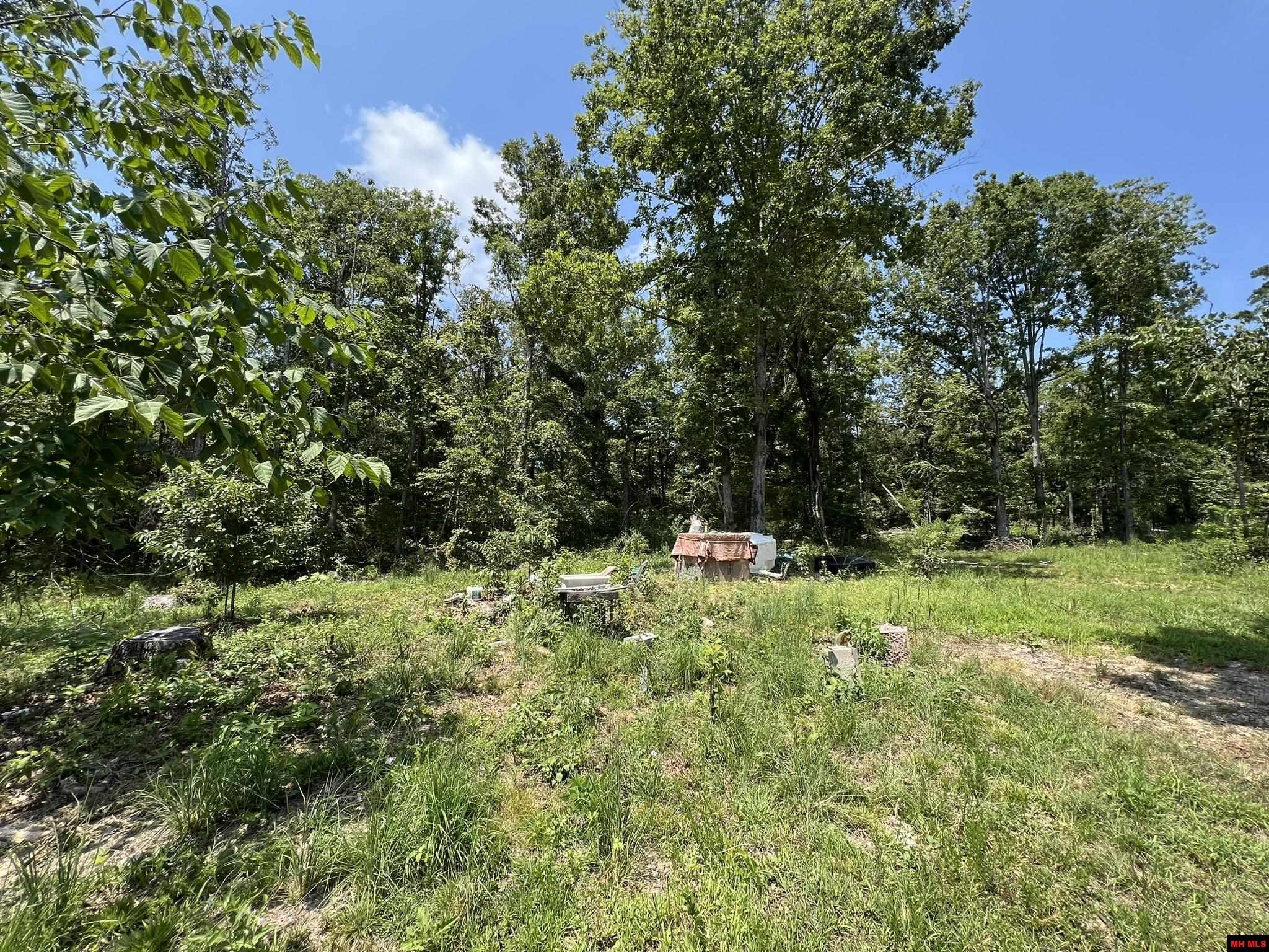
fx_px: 477
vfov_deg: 89.9
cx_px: 634
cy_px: 476
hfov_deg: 106.2
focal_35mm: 13
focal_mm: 1.57
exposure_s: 1/511
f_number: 1.8
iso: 32
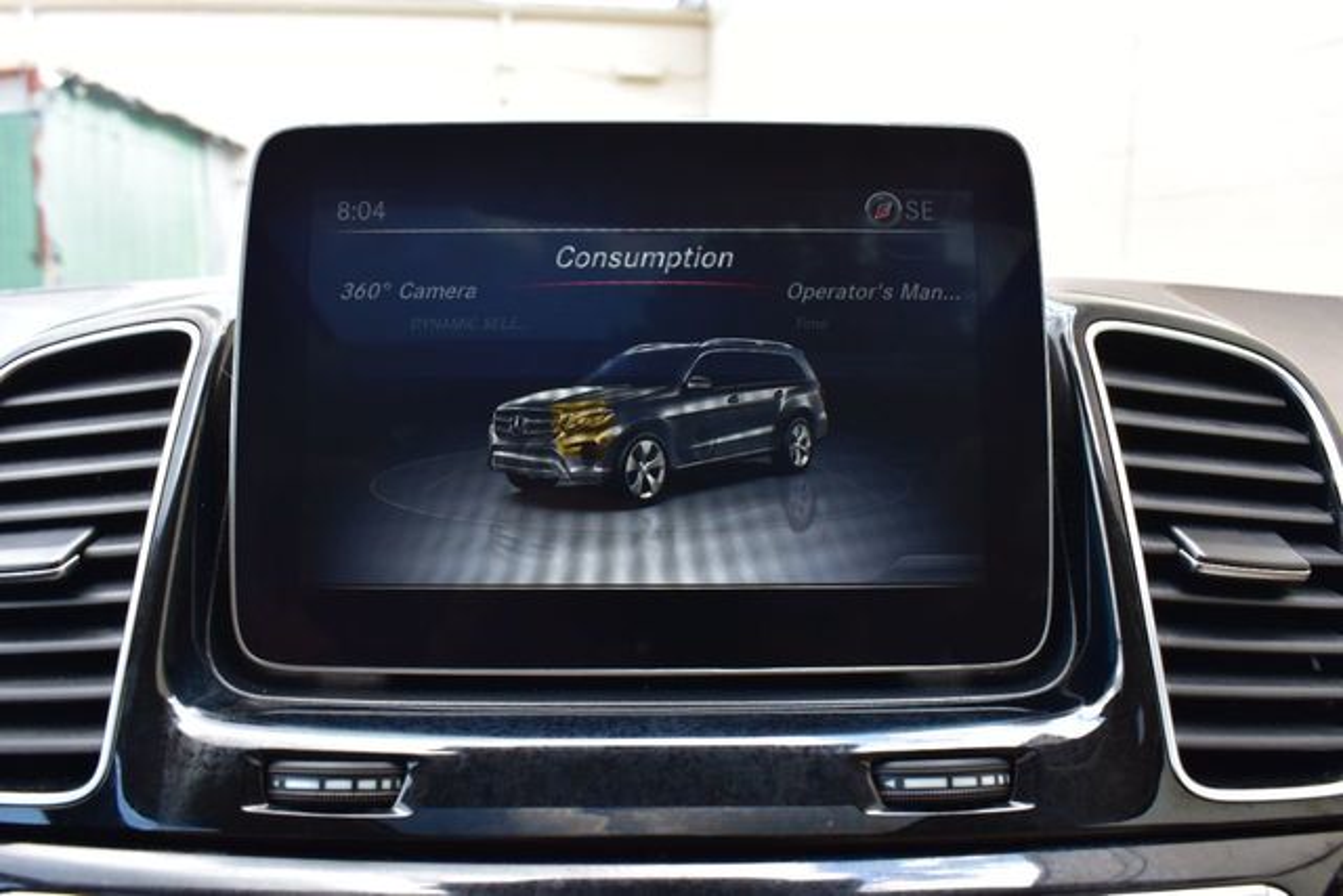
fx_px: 1119
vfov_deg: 43.6
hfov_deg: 61.9
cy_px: 448
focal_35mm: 30
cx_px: 672
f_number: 8
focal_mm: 20
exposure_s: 1/80
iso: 400
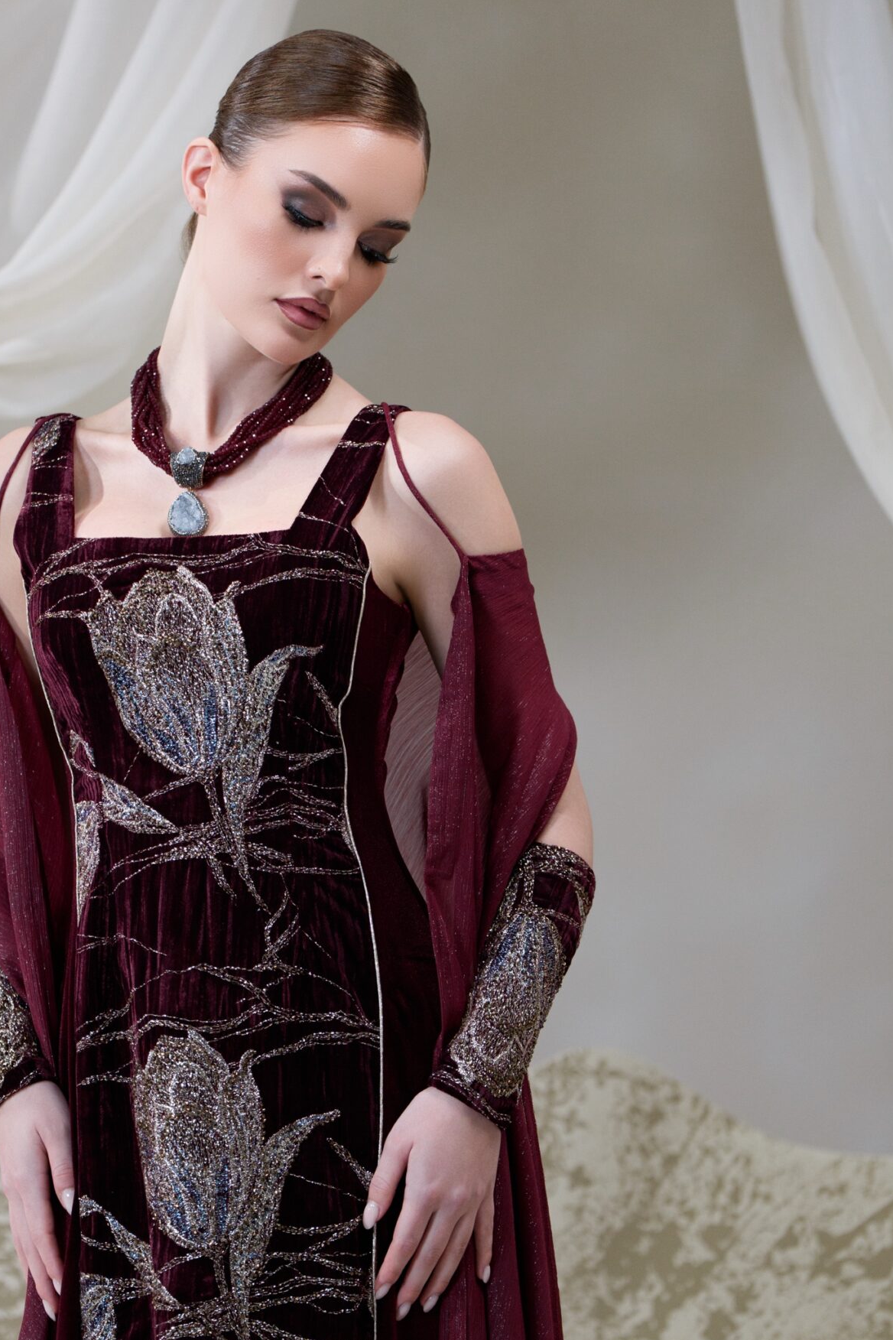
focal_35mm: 266
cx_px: 305
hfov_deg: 5.2
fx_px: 9897
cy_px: 758
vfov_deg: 7.7
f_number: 2.8
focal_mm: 182
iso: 800
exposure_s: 1/640
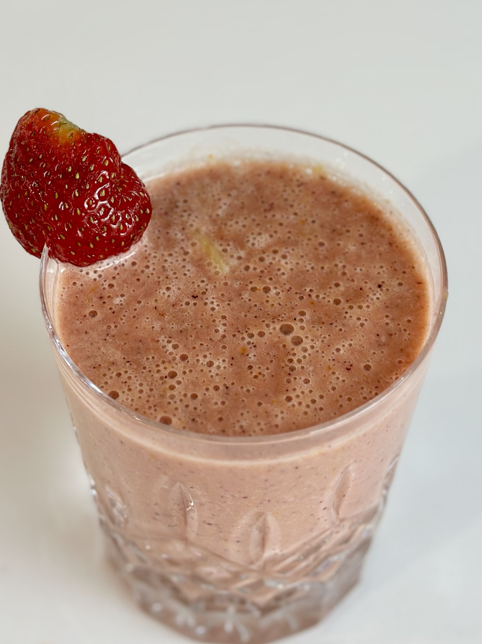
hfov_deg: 30.3
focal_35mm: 48
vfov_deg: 39.7
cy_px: 322
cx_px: 241
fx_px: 892
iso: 64
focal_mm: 6.86
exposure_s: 1/60
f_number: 1.78
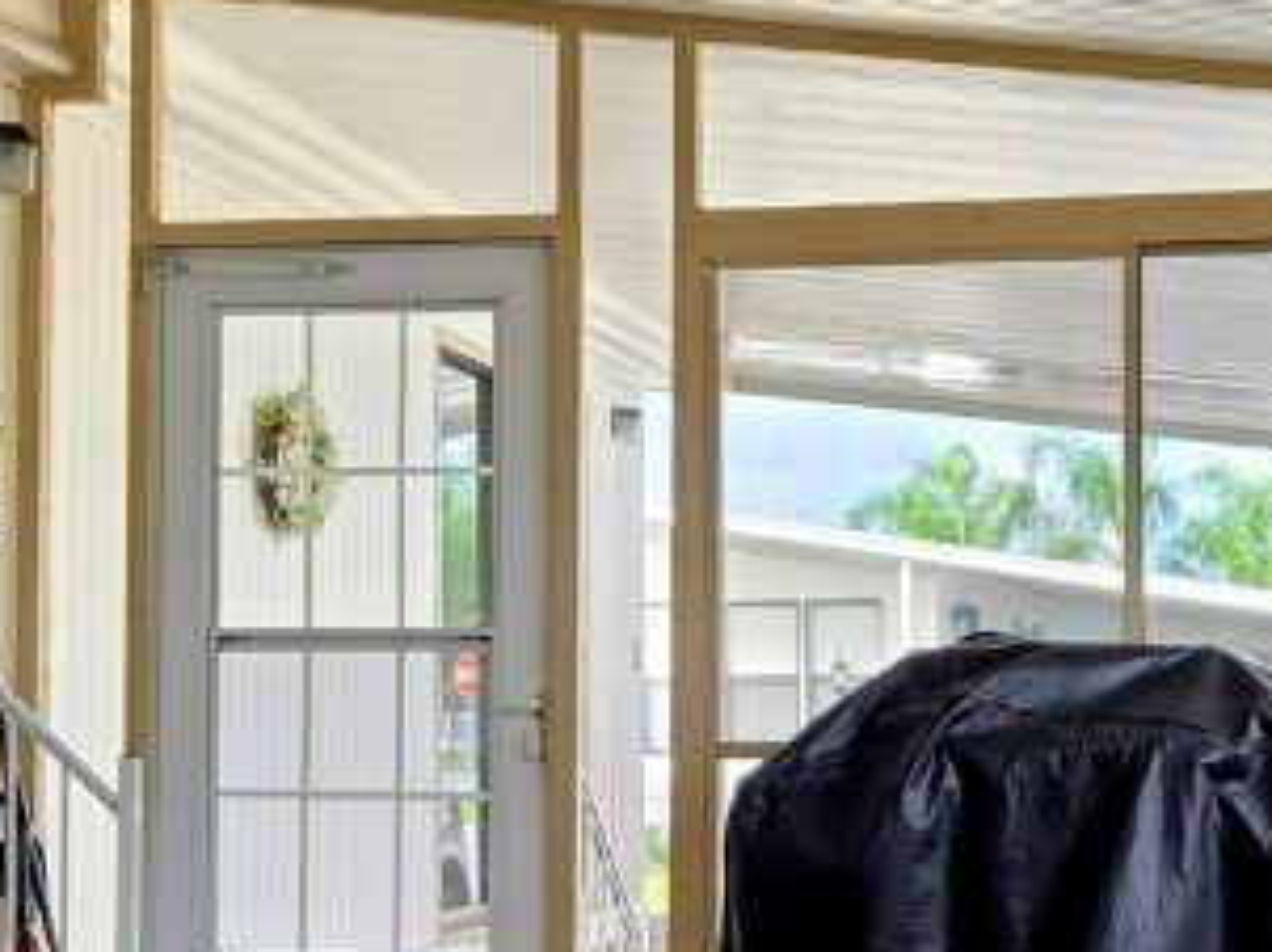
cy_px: 594
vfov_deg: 18.8
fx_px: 2864
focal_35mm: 78
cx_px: 931
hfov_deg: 24.8
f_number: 1.8
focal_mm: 5.4
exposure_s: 1/247
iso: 25
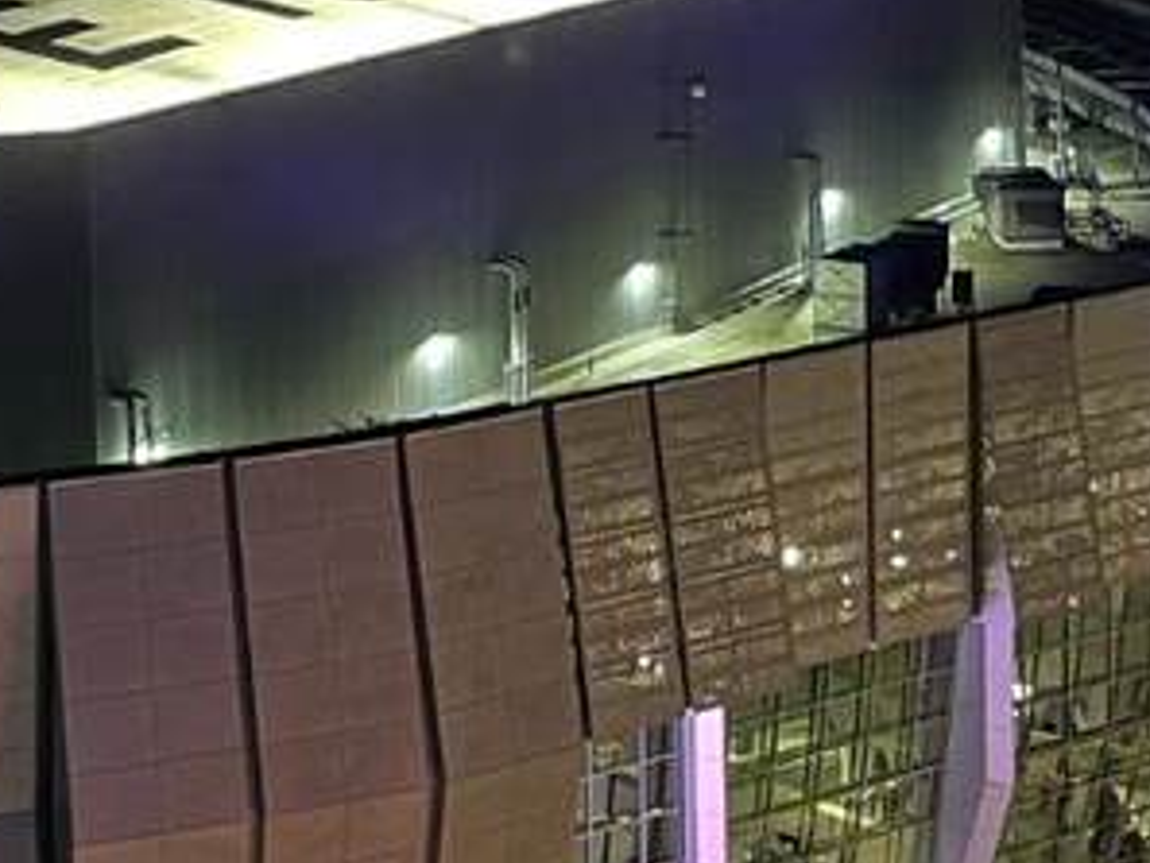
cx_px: 499
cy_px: -89
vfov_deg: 13.0
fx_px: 3722
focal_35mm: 112
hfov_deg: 17.6
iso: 640
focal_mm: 5.1
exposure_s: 1/11
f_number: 1.6
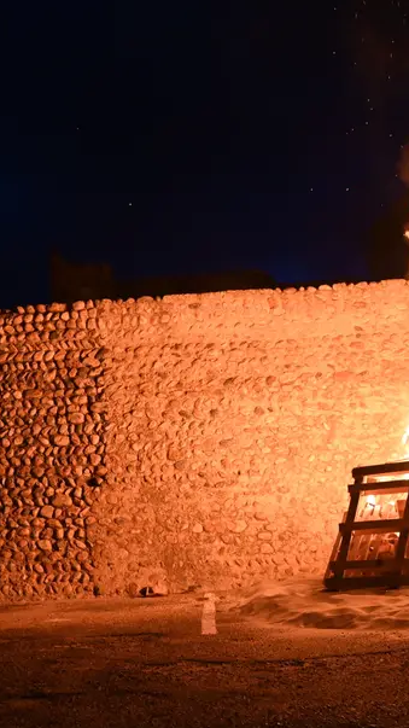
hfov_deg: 23.2
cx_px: 28
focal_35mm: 50
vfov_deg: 41.3
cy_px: 404
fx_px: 964
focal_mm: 24
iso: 2800
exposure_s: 1/125
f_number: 4
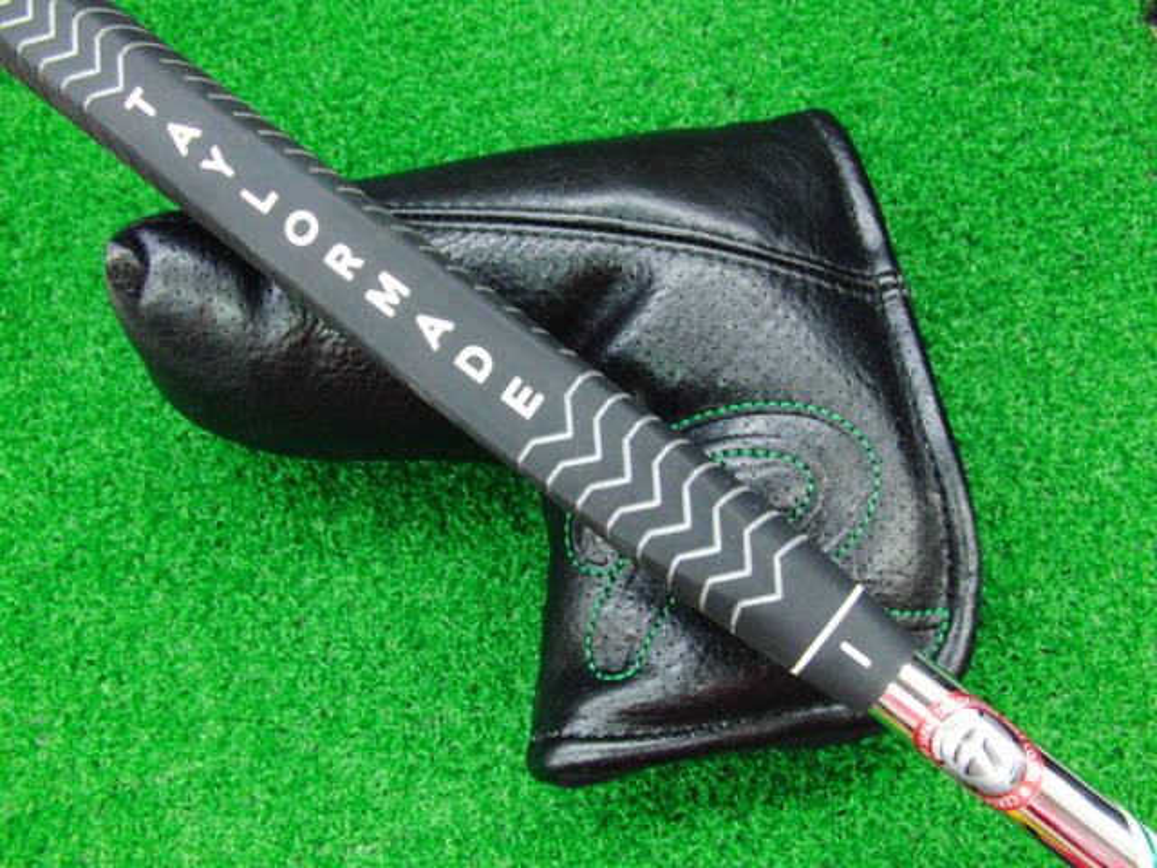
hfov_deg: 50.1
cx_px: 578
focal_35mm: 37
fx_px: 1237
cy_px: 434
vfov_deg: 38.7
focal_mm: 6.42
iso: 400
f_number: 3.6
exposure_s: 1/20
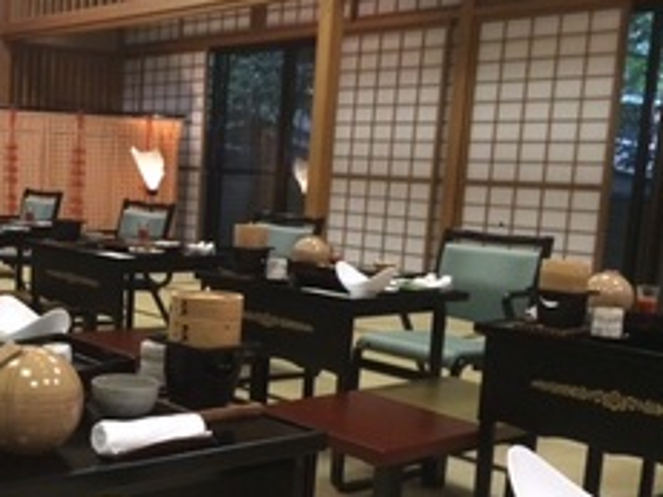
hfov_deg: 35.9
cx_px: 155
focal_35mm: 52
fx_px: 995
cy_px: 310
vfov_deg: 27.9
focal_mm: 4.12
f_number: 2.2
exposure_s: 1/33
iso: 250
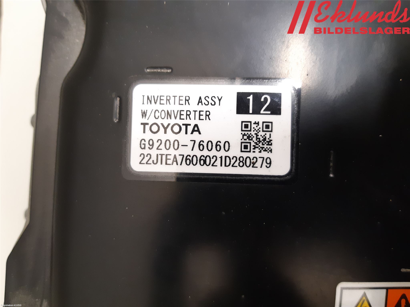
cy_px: 154
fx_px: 308
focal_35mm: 26
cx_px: 205
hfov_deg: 67.3
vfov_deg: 53.1
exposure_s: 1/25
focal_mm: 3.93
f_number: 1.7
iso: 250
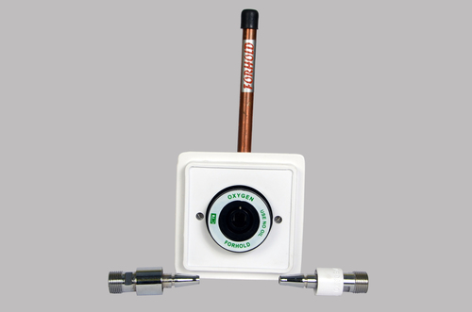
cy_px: 156
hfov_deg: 51.4
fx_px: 491
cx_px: 236
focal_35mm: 38
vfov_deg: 35.3
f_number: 11
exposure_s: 1/160
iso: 160
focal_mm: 25
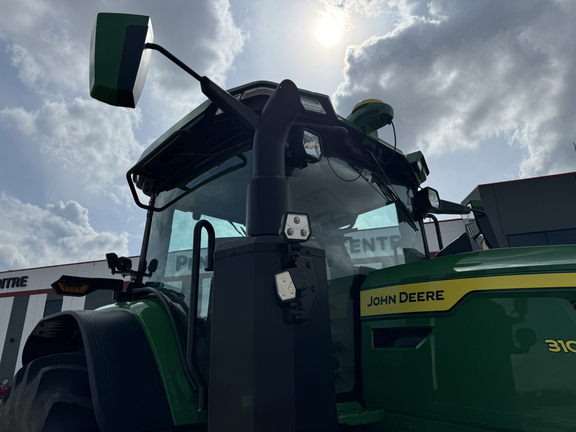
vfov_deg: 56.8
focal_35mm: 24
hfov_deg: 71.6
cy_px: 216
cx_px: 288
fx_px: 399
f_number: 1.78
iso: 80
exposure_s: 1/20000
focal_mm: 6.76
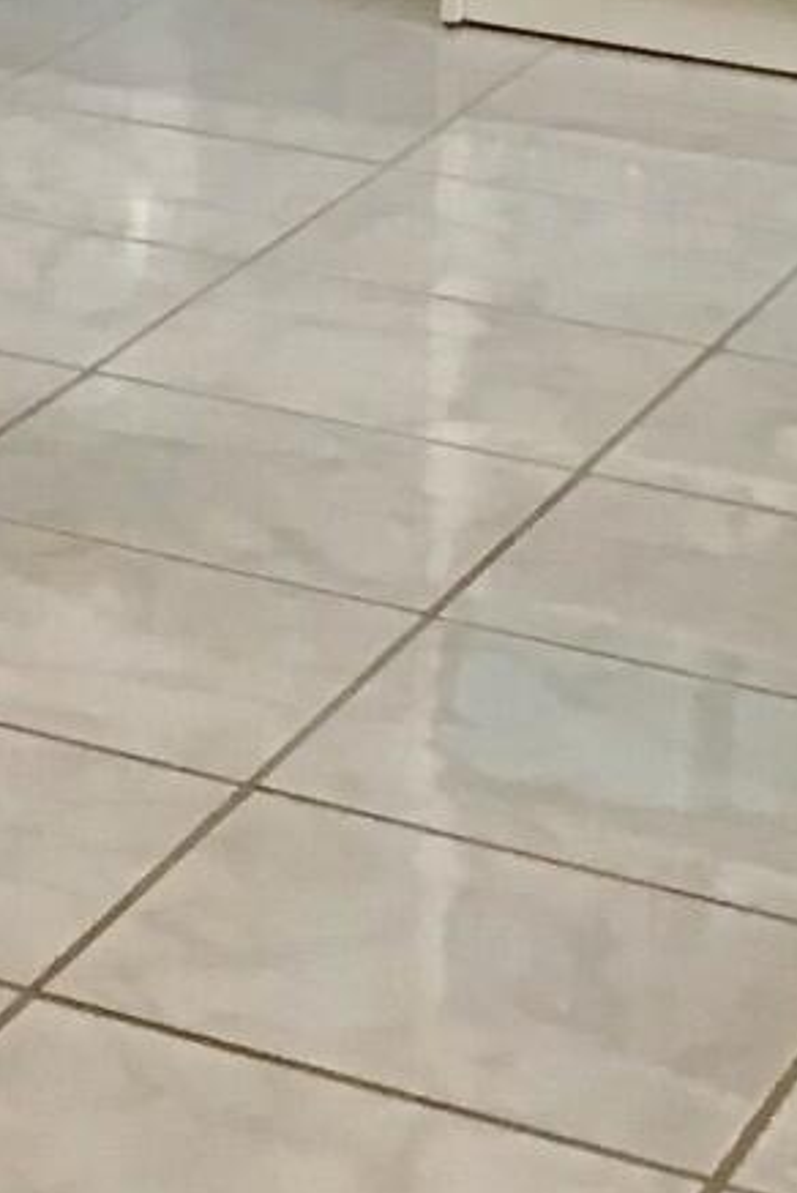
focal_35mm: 151
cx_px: -1496
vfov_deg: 12.9
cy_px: -590
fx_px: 5006
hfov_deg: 8.0
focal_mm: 3.3
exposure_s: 1/30
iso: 50
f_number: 2.4
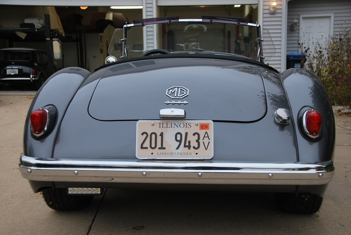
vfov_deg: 28.2
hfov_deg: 41.1
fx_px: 469
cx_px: 176
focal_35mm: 48
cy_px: 118
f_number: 5
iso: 200
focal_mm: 32
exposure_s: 1/80
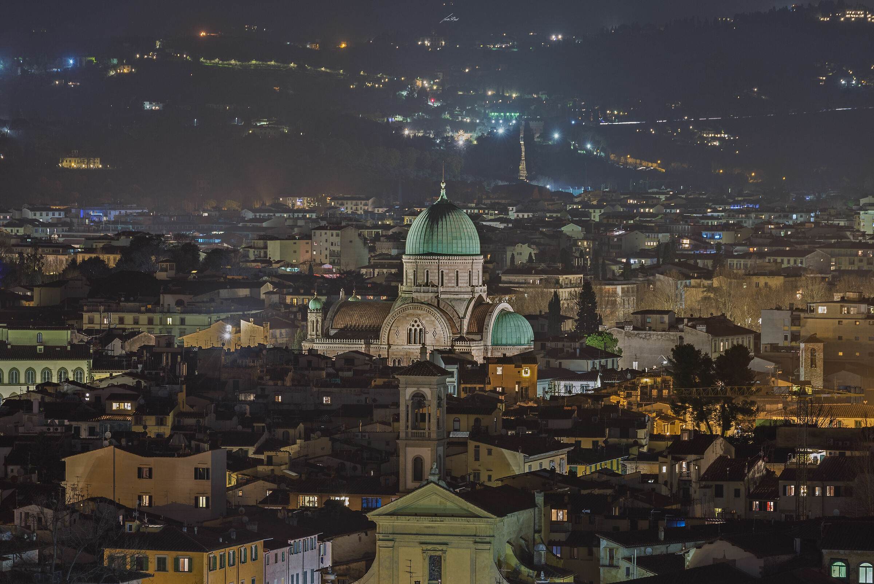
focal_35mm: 200
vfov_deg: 6.9
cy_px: 292
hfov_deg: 10.3
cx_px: 437
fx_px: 4857
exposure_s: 1
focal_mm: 200
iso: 100
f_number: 13
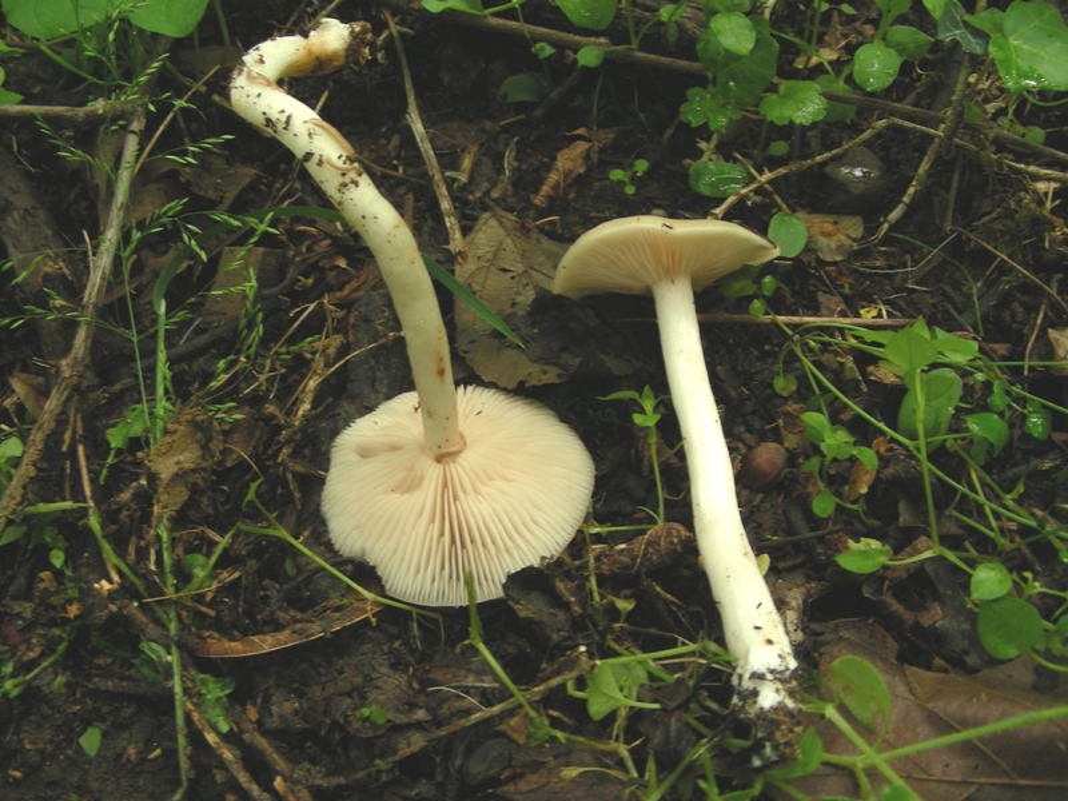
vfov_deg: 37.7
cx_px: 534
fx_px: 1172
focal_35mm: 38
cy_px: 400
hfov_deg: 49.0
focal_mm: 6.3
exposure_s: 1/42.3
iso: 50
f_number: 3.5
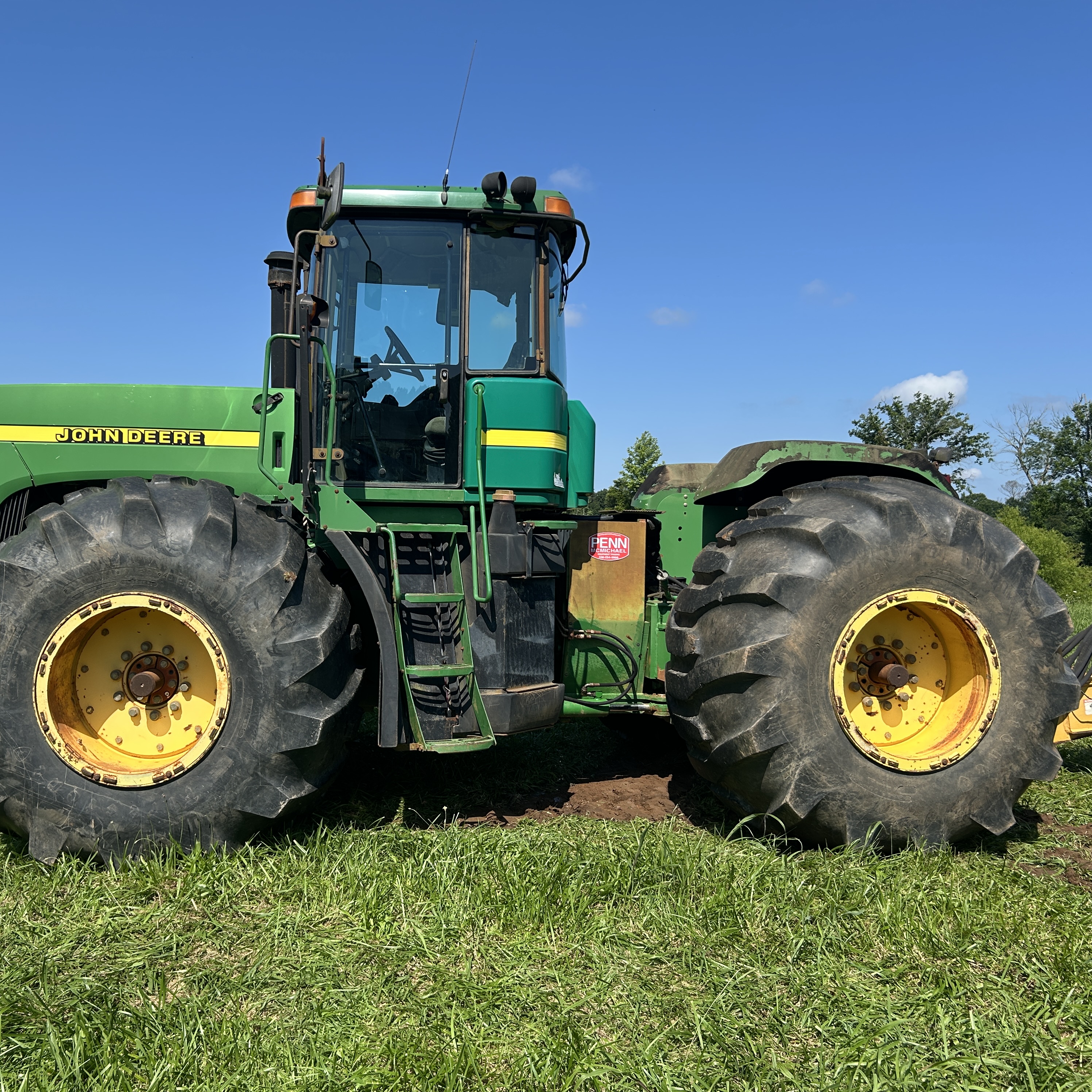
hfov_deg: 52.3
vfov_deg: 52.5
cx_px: 467
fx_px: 1106
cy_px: 544
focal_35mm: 31
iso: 50
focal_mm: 5.7
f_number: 1.5
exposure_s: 1/3165
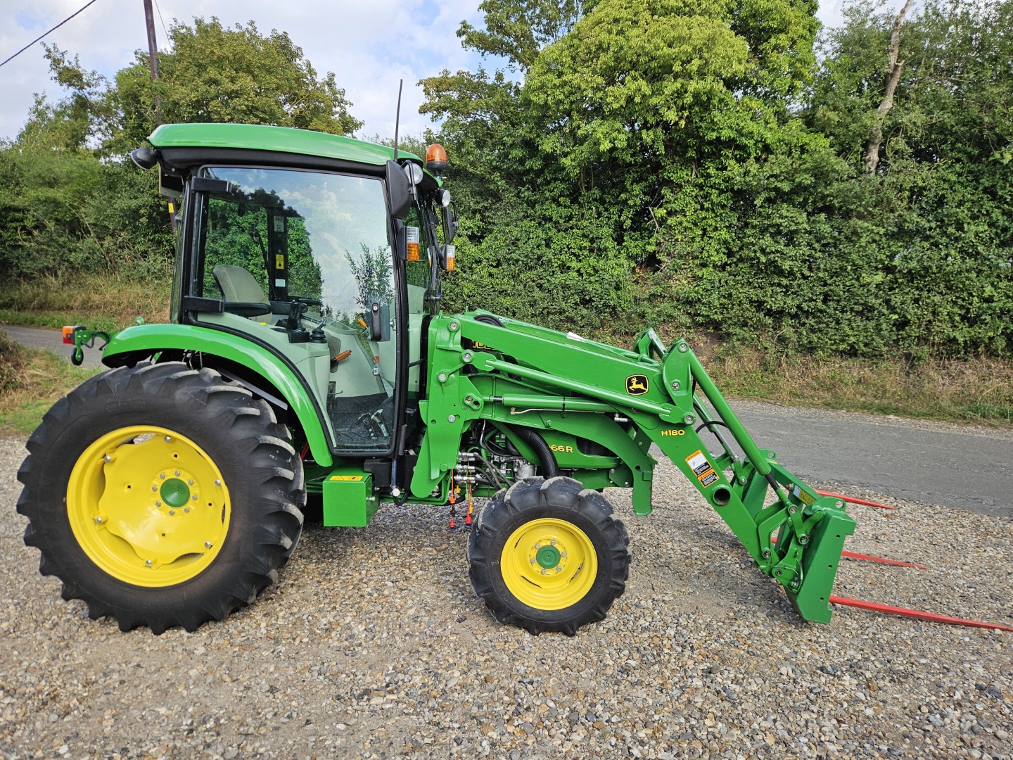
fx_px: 673
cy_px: 380
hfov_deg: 73.9
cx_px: 506
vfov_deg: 58.9
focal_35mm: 23
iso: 40
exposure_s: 1/1126
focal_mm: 5.4
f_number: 1.8
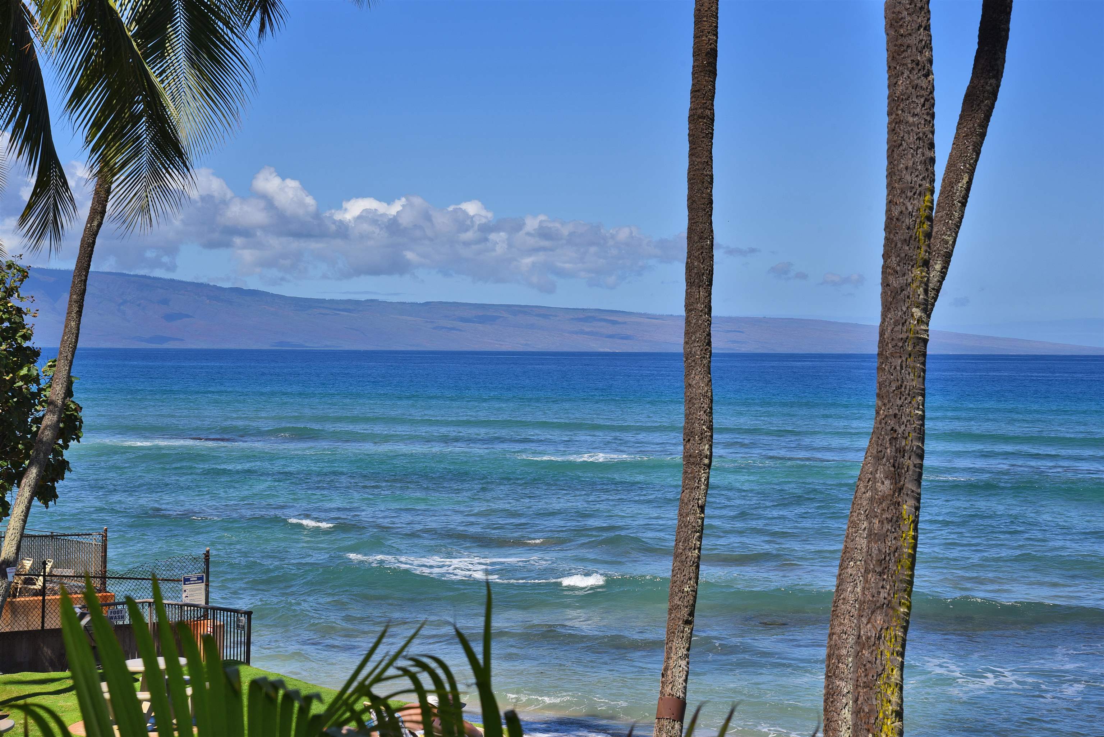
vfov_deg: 20.6
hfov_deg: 30.5
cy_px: 368
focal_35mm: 66
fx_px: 2024
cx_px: 552
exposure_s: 1/200
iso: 100
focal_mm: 66
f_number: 14
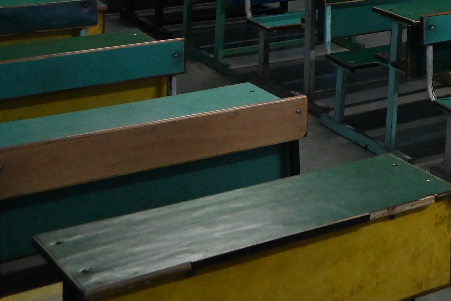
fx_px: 1040
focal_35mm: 83
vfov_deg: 15.1
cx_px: 672
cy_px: -166
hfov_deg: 20.9
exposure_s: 1/100
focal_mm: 16
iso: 3200
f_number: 3.5
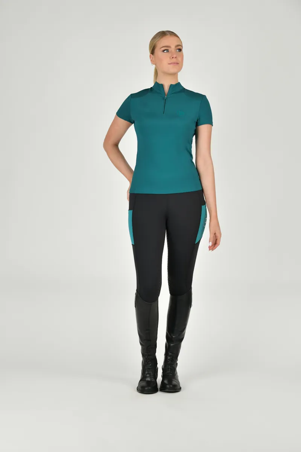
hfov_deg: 19.5
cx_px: 150
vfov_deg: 28.8
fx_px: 878
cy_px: 226
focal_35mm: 70
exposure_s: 1/160
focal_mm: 70
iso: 125
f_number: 5.6
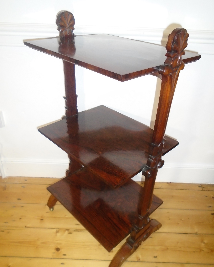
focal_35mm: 28
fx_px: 222
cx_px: 109
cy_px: 138
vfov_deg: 62.2
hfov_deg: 51.5
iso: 400
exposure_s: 1/50
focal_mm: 4.6
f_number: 3.2
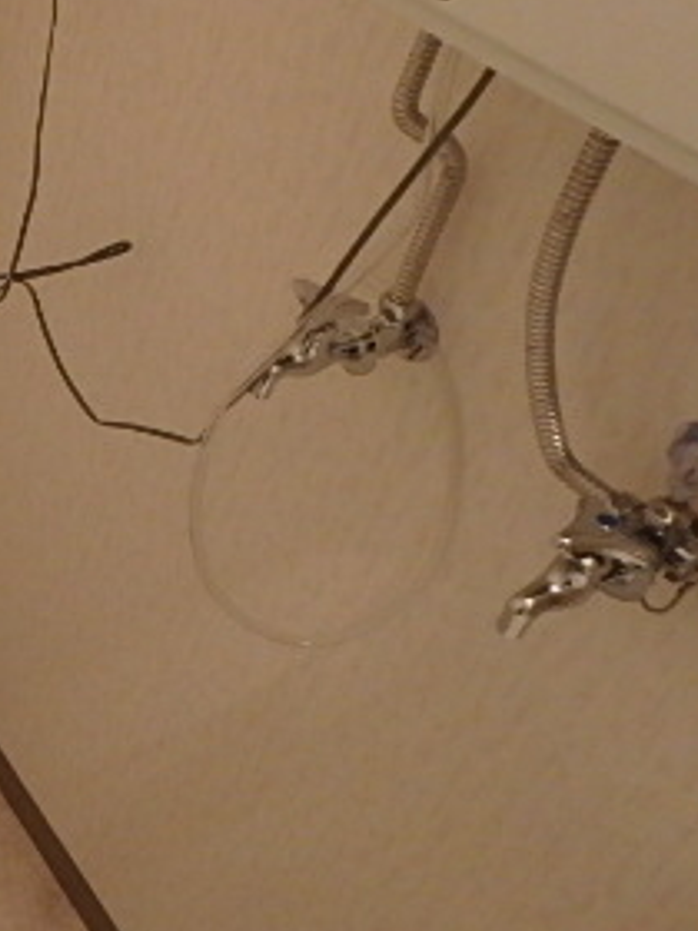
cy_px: 426
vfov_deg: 39.6
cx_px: -269
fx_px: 1291
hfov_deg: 25.1
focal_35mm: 48
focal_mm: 3.7
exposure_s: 1/30
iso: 500
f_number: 3.5
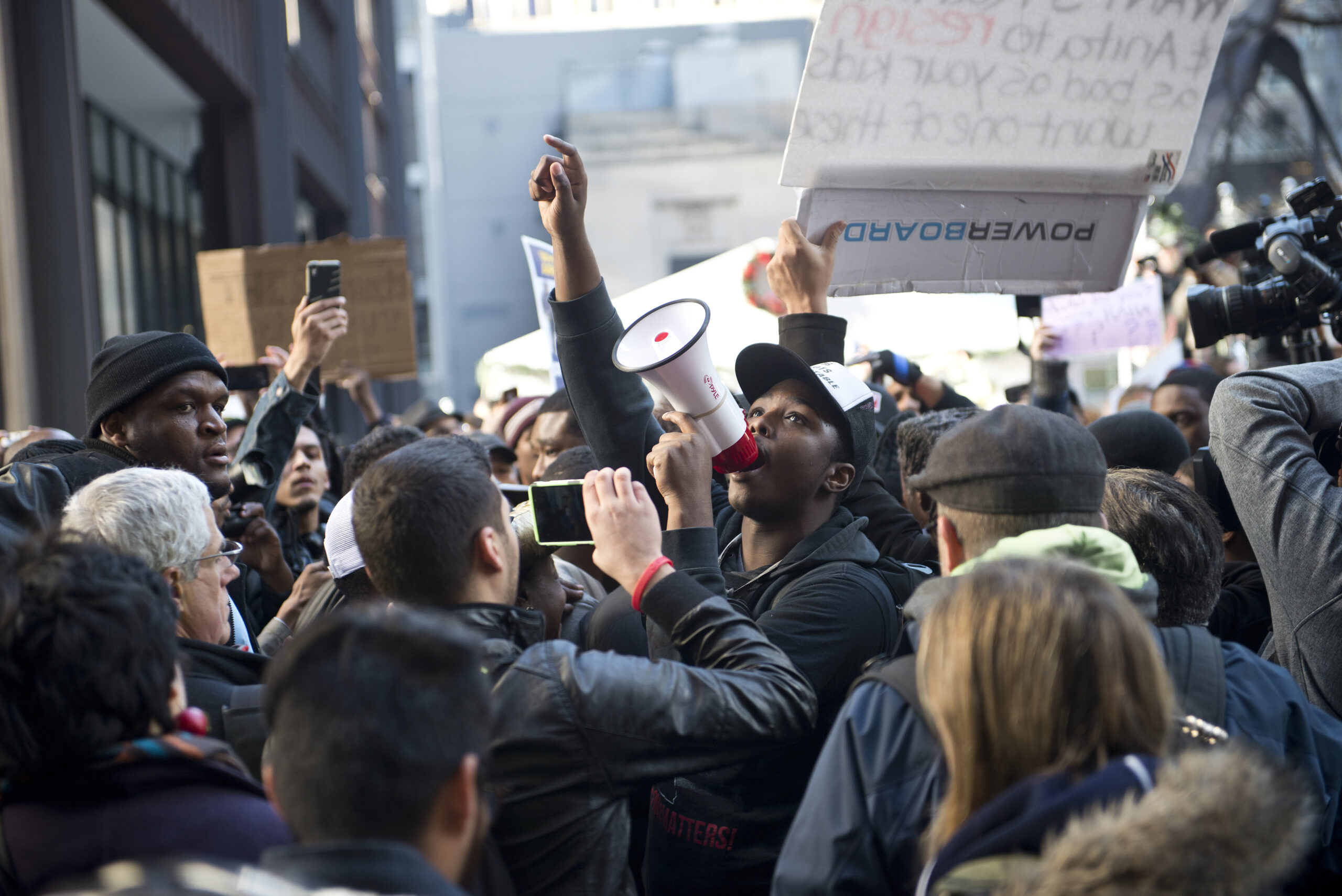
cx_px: 671
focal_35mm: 70
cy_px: 448
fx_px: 2610
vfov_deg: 19.5
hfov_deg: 28.8
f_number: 2.8
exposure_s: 1/320
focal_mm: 70
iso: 640
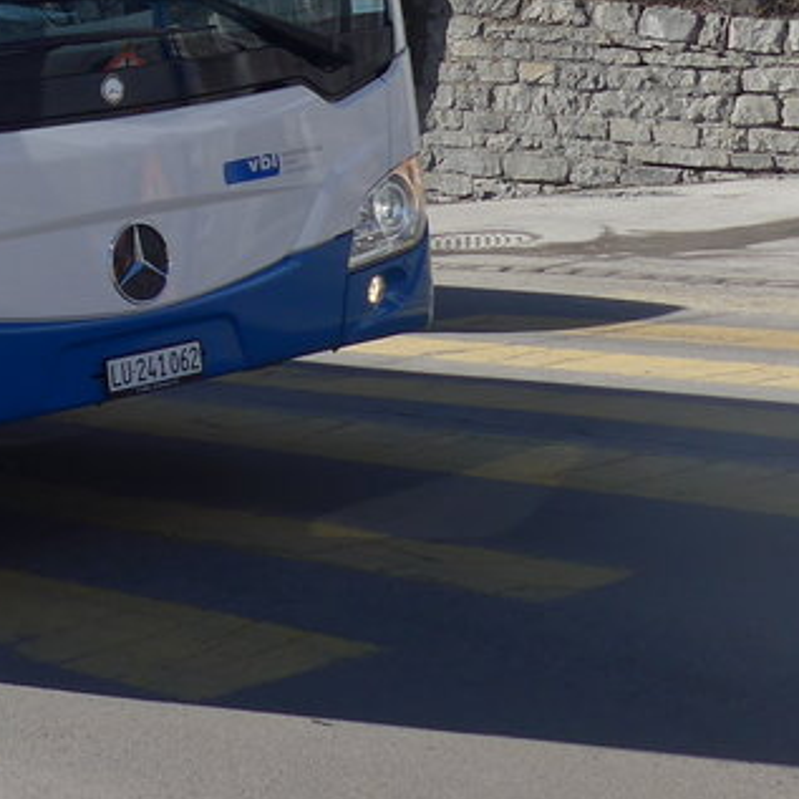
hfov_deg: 16.4
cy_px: -244
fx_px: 2533
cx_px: -383
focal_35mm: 97
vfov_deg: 16.9
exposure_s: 1/1600
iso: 80
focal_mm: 6
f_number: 2.8
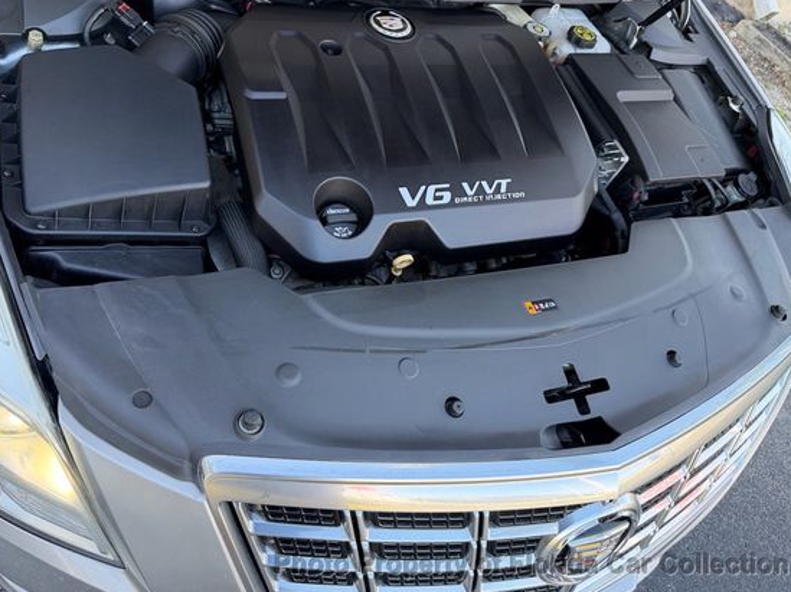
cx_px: 375
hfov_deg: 63.4
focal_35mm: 28
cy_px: 249
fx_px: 639
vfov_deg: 49.5
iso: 125
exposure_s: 1/204
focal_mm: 6.76
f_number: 1.78
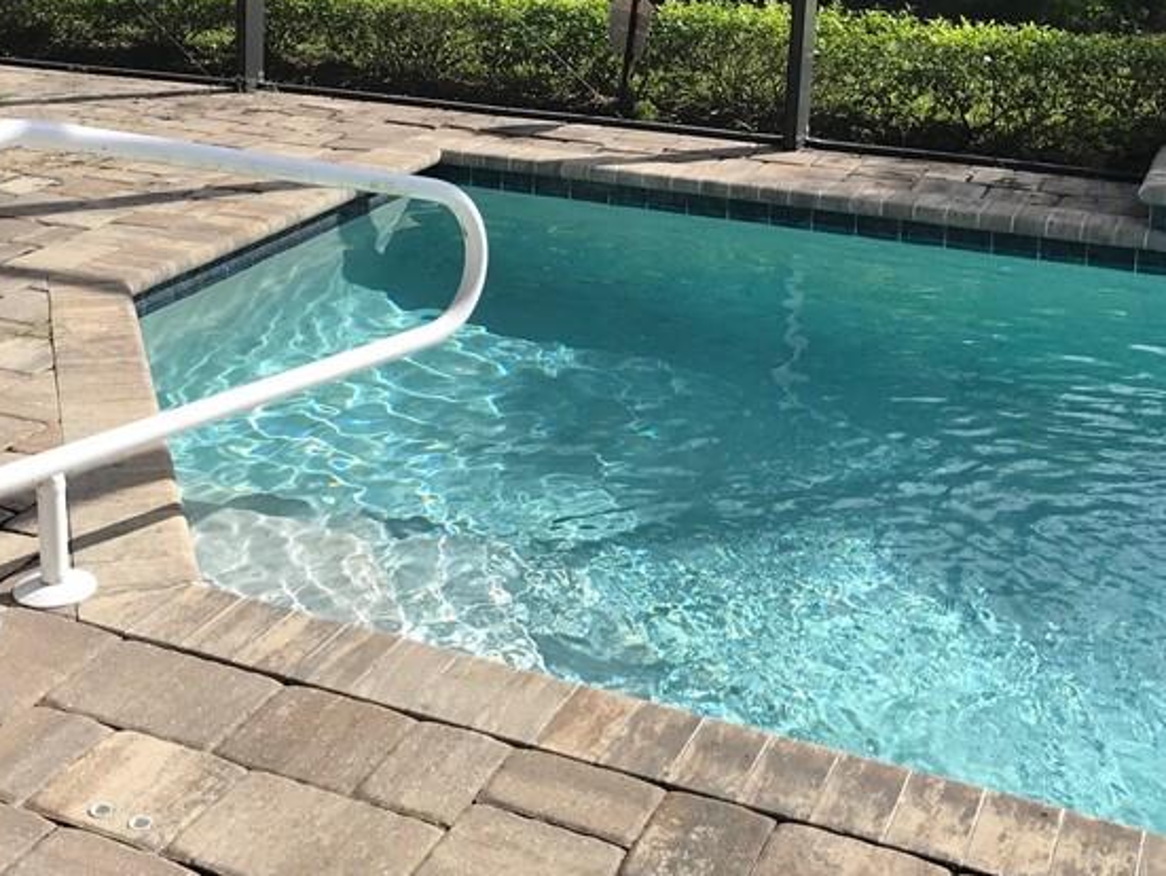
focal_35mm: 52
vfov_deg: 27.4
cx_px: 387
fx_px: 1753
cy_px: 148
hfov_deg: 36.4
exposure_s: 1/1497
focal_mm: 3.99
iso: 20
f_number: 1.8
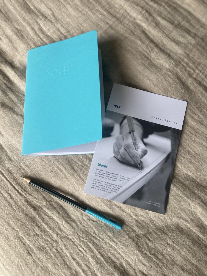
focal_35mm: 28
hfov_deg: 49.7
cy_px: 138
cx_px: 104
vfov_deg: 63.4
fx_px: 223
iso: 100
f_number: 1.8
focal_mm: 3.99
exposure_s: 1/60
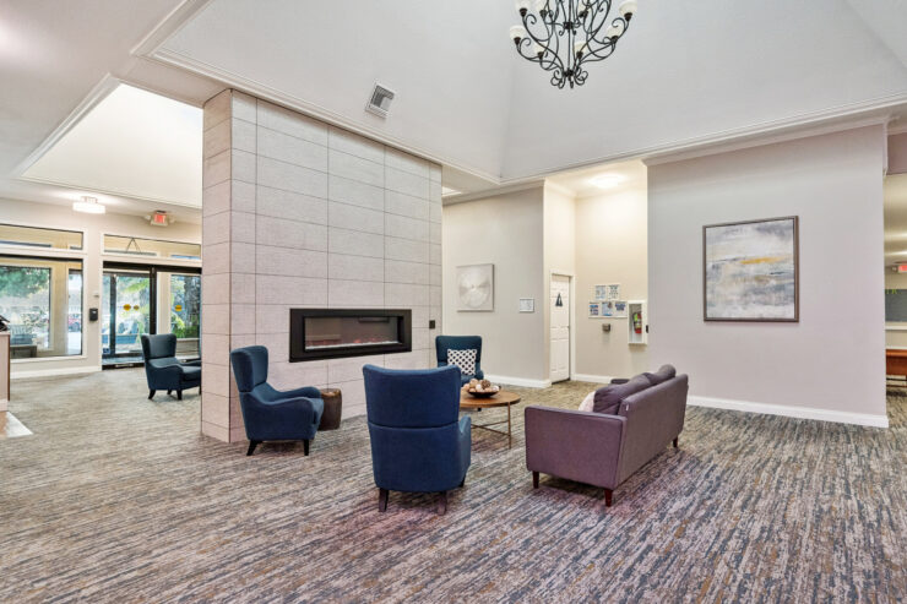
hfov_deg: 90.0
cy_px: 302
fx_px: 453
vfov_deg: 67.4
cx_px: 454
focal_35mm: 18
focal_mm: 18
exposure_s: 1/30
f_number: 5.6
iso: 1600
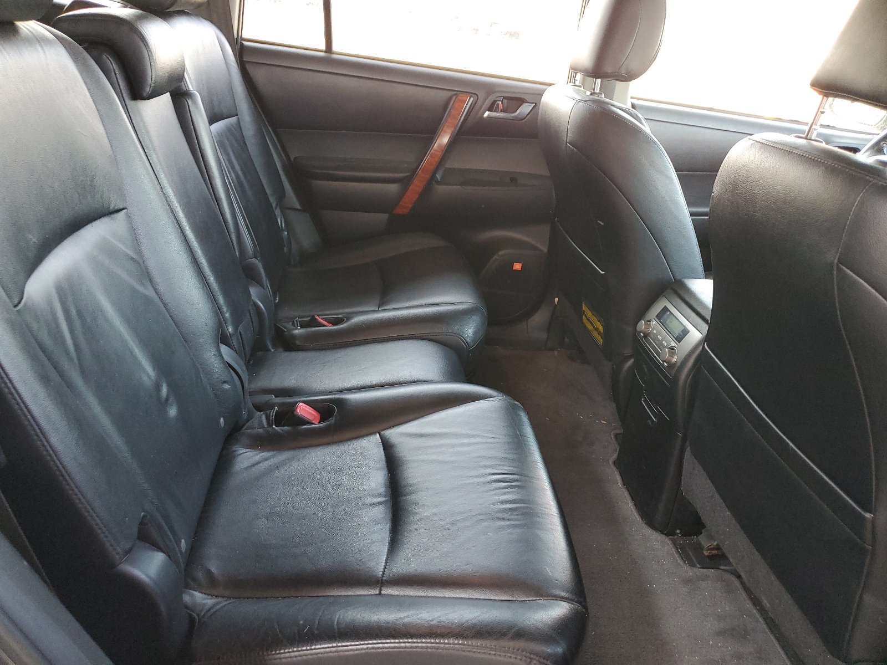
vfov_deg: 53.1
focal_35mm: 26
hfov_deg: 67.3
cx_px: 444
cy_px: 332
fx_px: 666
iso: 176
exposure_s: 1/60.2
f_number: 1.5
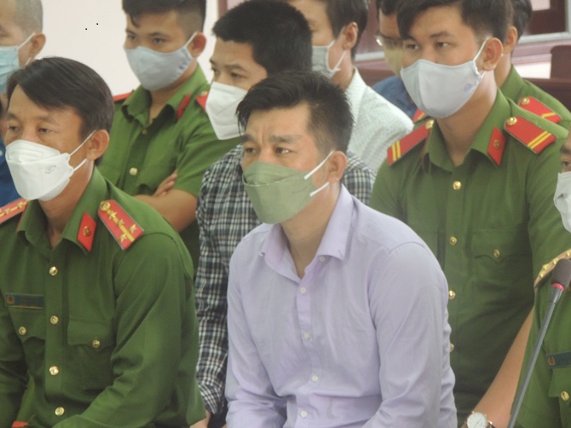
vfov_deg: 5.0
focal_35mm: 300
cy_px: 214
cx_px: 286
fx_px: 4947
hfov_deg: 6.6
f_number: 4.8
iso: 800
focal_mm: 53.5
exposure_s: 1/25
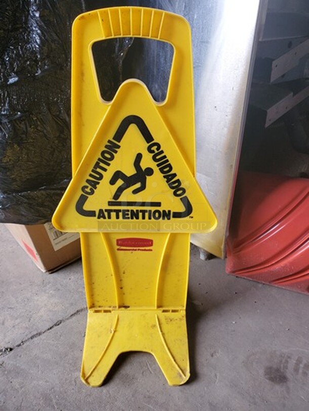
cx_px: 154
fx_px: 309
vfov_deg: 67.3
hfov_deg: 53.1
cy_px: 206
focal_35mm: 26
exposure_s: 1/100
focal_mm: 4.3
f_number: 2.4
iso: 100
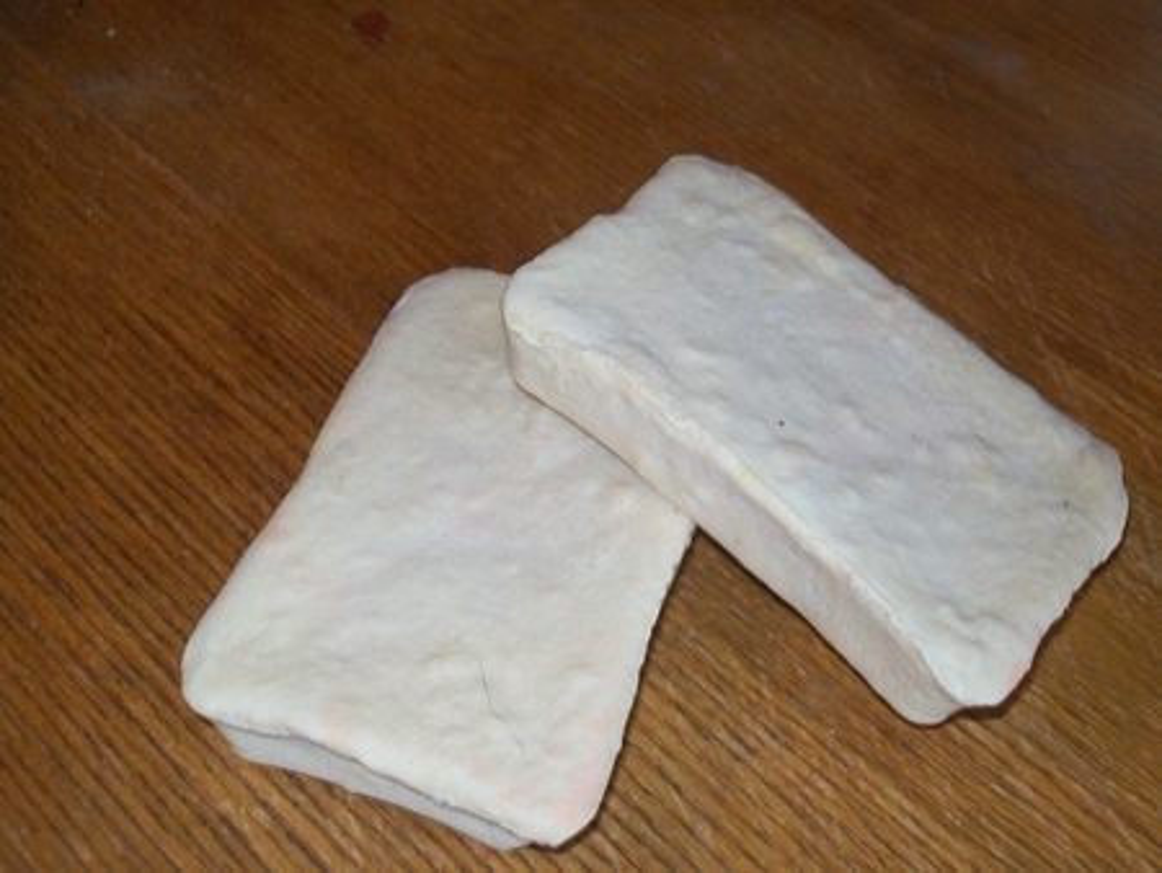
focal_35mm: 56
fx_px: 1881
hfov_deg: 34.3
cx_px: 581
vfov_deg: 26.1
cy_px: 436
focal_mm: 9.4
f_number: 3.4
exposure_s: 1/40
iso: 200
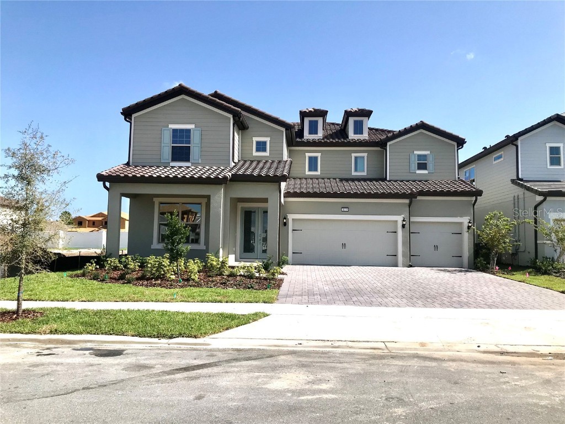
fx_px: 457
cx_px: 282
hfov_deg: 63.4
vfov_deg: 49.7
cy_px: 212
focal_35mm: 28
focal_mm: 3.99
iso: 20
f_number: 1.8
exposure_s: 1/3096
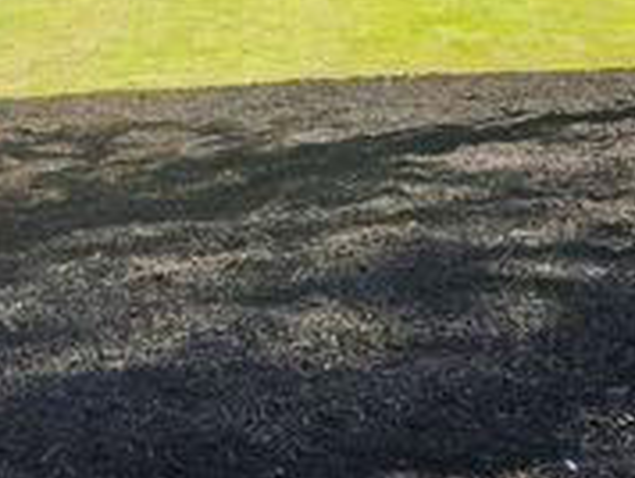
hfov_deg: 28.7
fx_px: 1212
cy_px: 29
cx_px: 128
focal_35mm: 66
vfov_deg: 21.7
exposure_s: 1/494
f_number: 1.8
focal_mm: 5.4
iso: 25
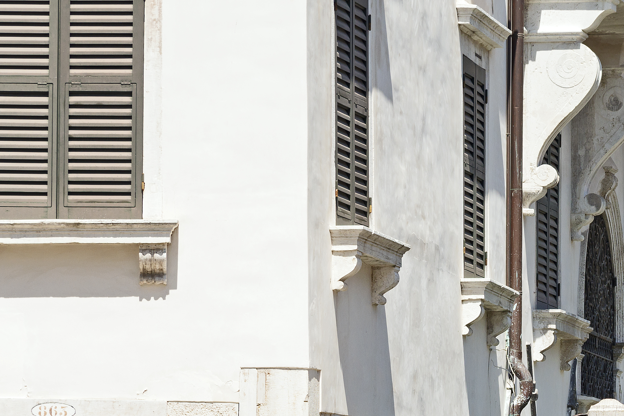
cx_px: 791
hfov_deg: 7.3
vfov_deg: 4.9
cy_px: 577
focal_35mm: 280
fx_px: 4854
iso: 100
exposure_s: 1/500
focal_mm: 98
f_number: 8
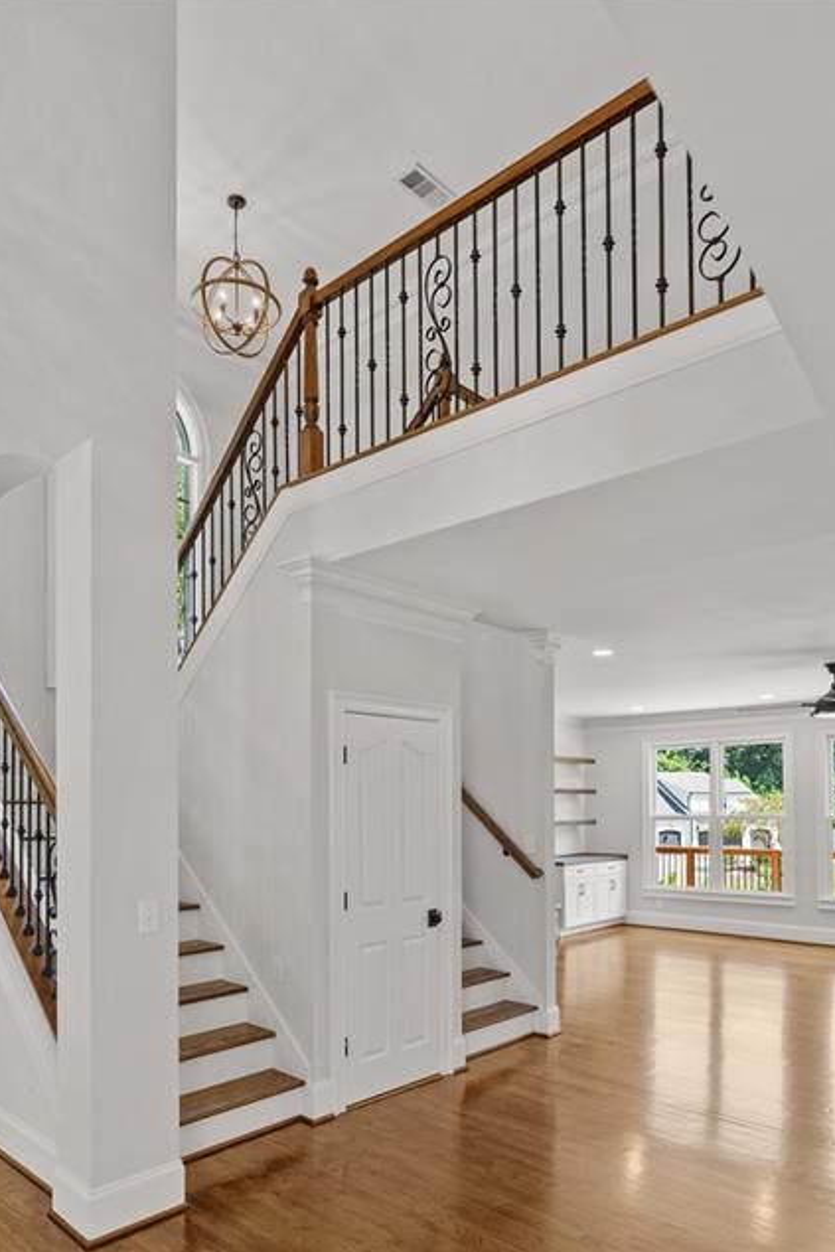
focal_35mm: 24
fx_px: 821
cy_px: 750
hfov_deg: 53.8
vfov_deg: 73.8
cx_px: 371
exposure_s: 1/40
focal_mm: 19.5
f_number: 5.6
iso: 1250
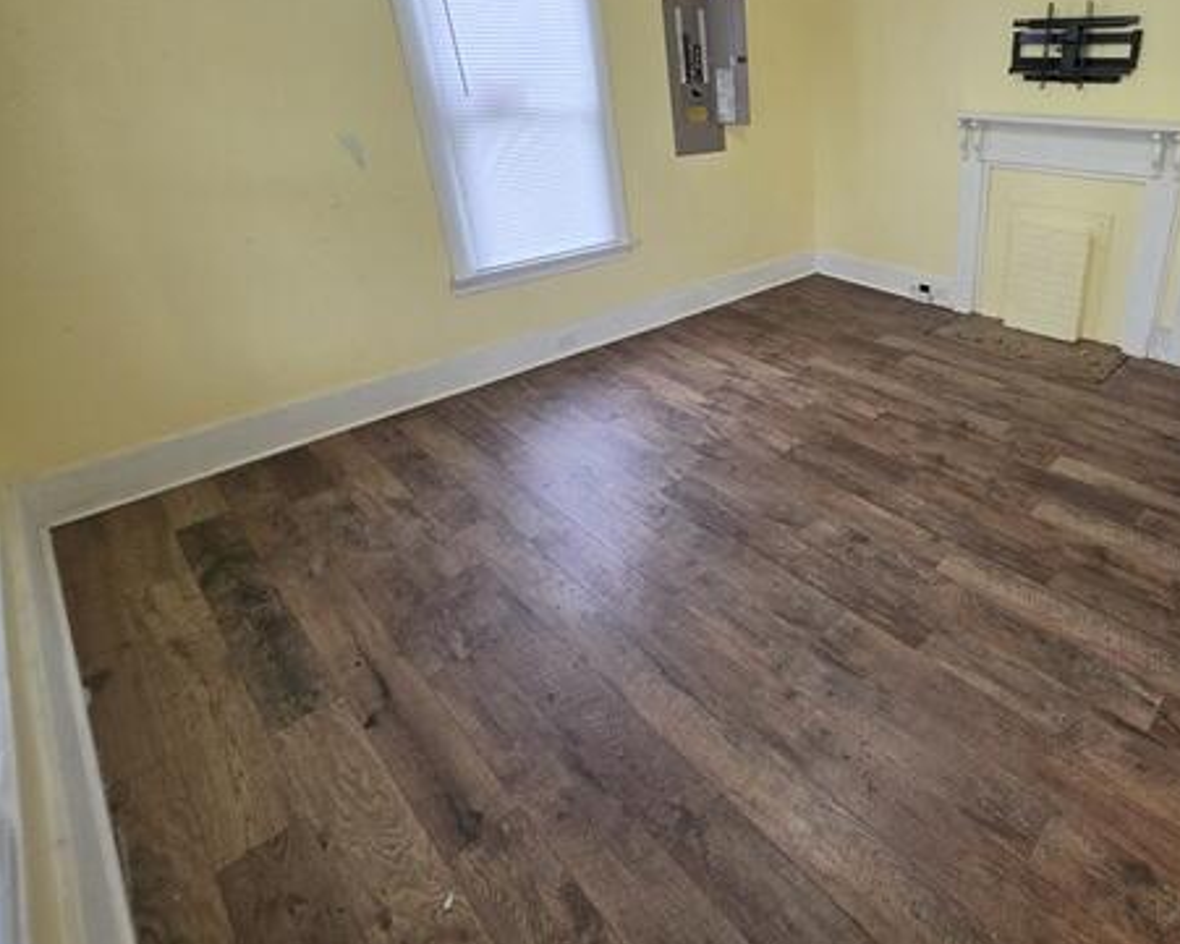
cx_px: 832
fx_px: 629
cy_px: 358
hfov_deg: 81.9
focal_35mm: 18
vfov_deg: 72.7
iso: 125
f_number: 1.9
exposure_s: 1/120
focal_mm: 2.2
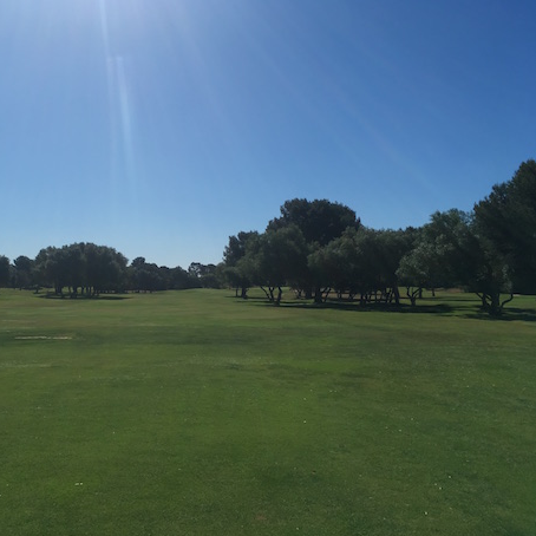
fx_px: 613
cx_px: 174
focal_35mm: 35
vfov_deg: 47.2
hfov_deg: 46.4
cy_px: 265
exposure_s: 1/2747
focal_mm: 4.15
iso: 25
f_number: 2.2
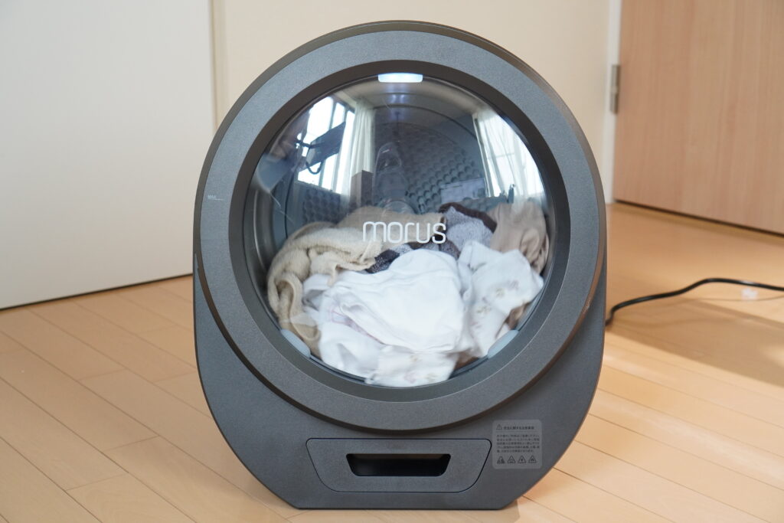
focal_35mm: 52
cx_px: 392
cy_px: 262
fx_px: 1143
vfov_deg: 25.8
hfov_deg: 37.8
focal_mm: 35
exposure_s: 1/60
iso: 1250
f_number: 4.5
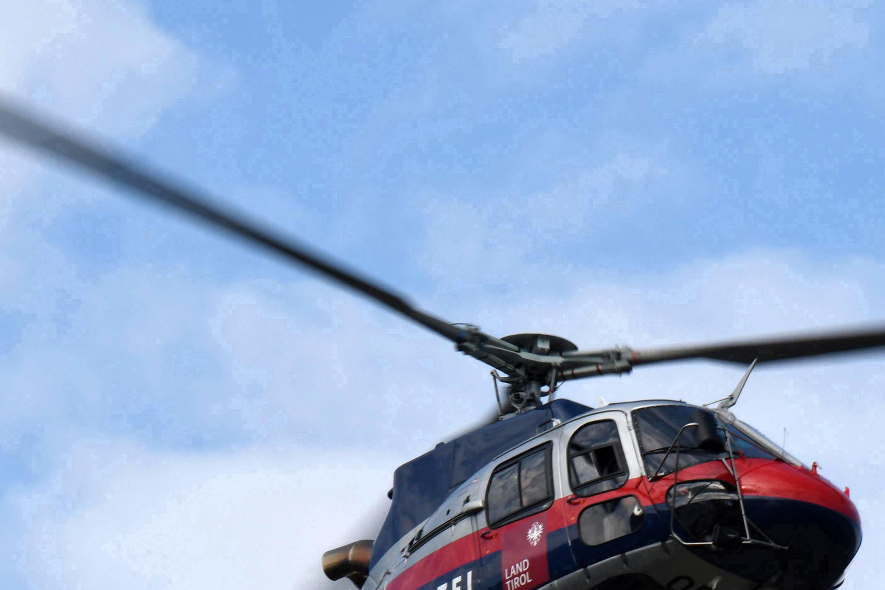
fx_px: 21805
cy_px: 534
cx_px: 568
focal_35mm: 887
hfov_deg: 2.3
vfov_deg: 1.6
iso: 400
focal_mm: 300
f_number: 14
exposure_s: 1/320
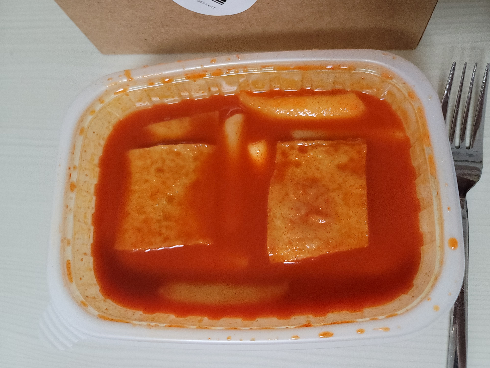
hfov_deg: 69.4
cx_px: 245
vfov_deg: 54.9
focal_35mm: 25
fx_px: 354
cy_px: 184
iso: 320
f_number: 1.8
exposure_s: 1/40
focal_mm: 7
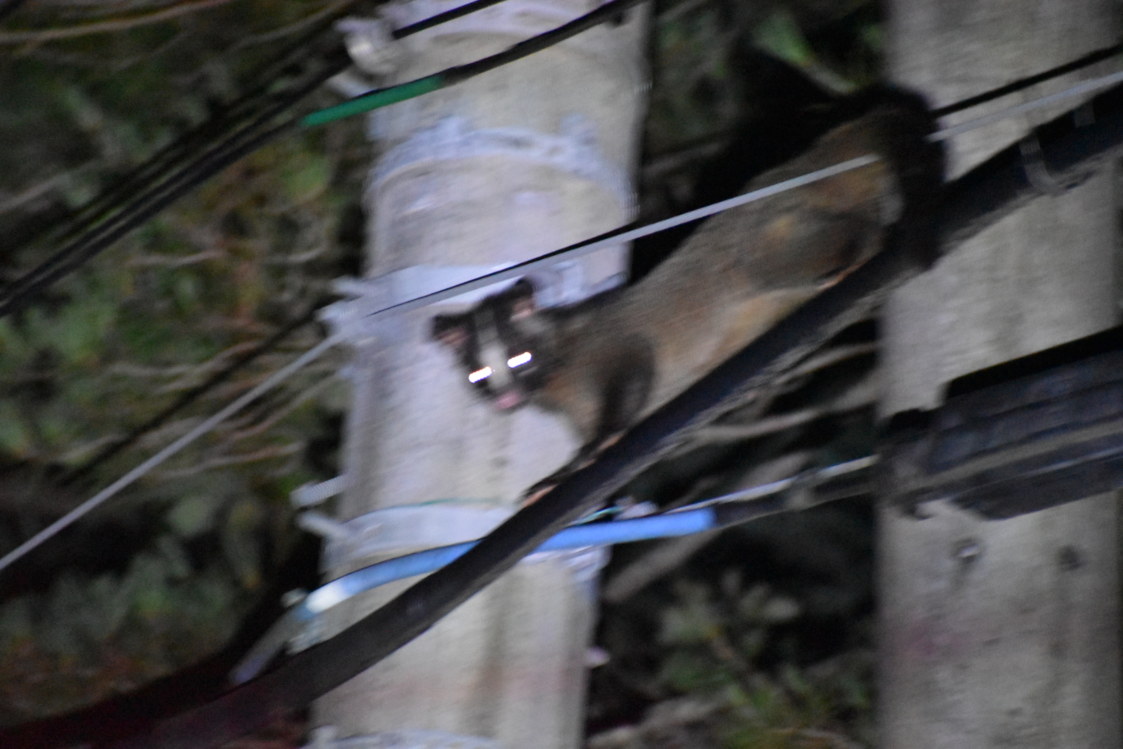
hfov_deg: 4.6
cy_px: 374
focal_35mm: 450
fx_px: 14036
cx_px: 562
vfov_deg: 3.1
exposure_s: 1/25
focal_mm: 300
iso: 12800
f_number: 6.3
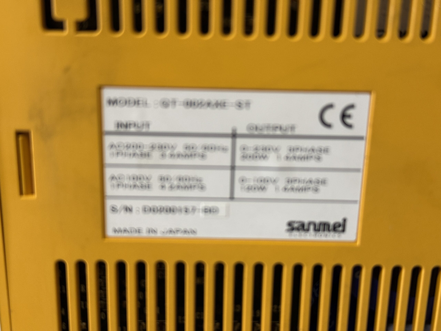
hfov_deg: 39.7
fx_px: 612
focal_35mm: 48
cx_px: 220
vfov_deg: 30.3
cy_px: 166
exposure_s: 1/50
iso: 125
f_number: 1.78
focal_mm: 6.76
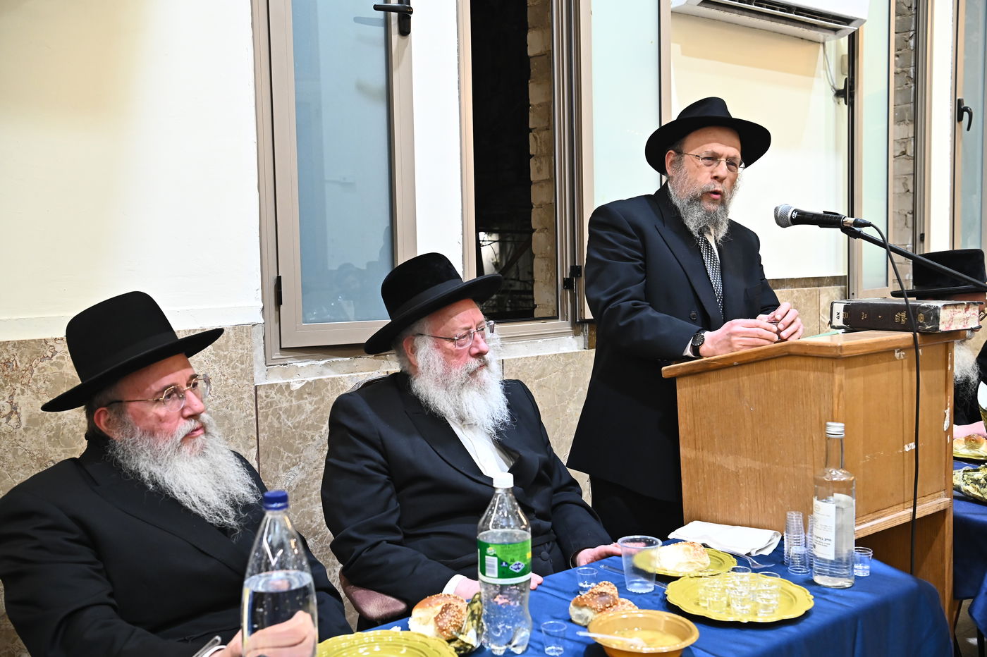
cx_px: 494
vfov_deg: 35.0
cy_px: 328
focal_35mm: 38
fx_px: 1041
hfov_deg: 50.7
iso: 2500
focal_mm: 38
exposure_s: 1/160
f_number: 5
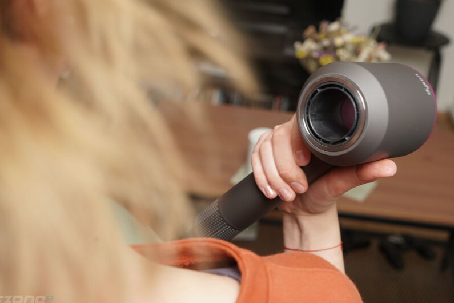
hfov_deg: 39.6
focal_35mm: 50
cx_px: 227
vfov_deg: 27.0
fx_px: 631
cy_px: 153
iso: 3200
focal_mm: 48
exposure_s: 1/200
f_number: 6.3
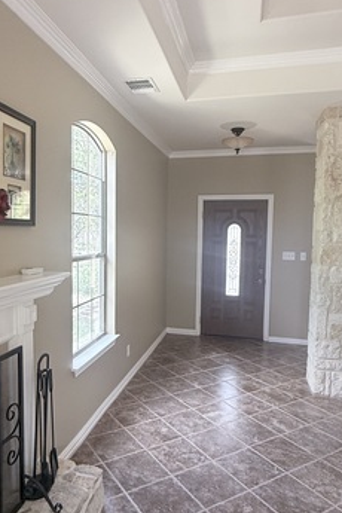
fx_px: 385
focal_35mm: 27
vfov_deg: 67.4
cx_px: 141
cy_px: 263
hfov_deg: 47.7
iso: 200
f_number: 2.2
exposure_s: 1/99
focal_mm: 2.22
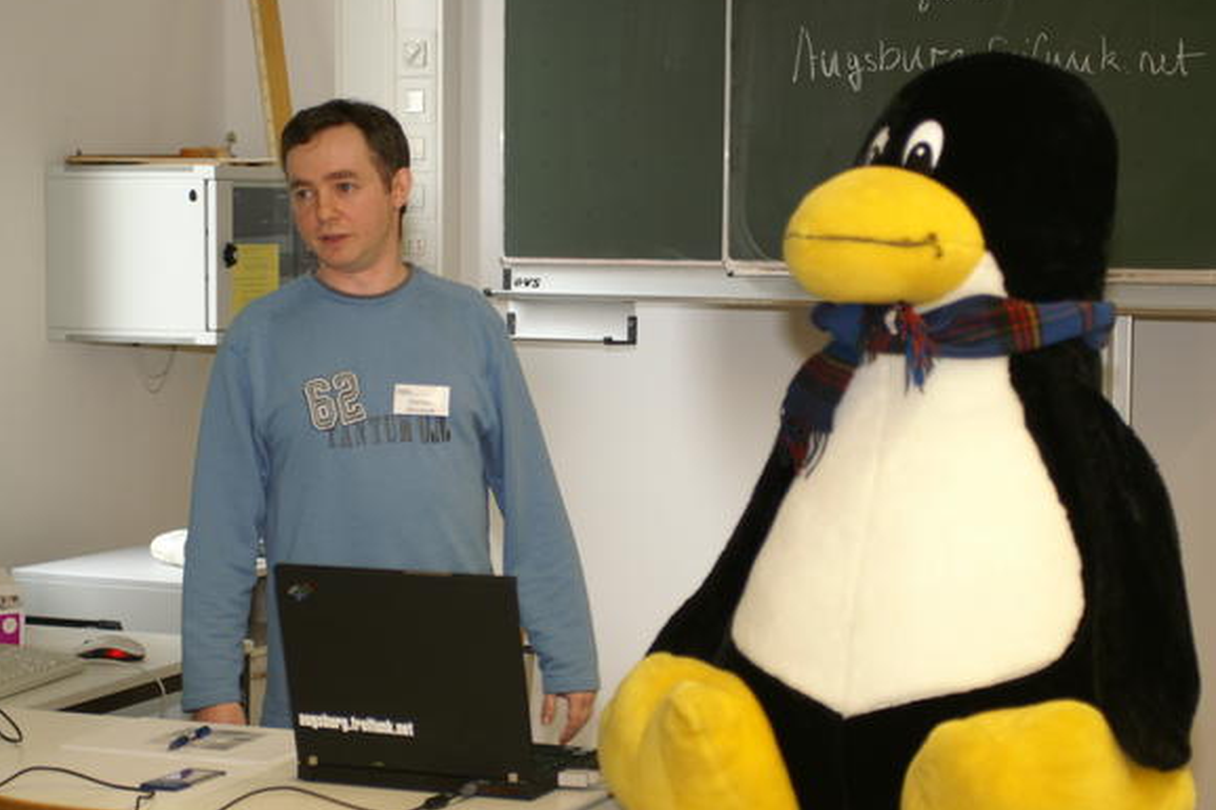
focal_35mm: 83
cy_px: 419
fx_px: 2803
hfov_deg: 24.5
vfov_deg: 16.4
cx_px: 553
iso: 200
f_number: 2.8
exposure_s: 1/60
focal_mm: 50
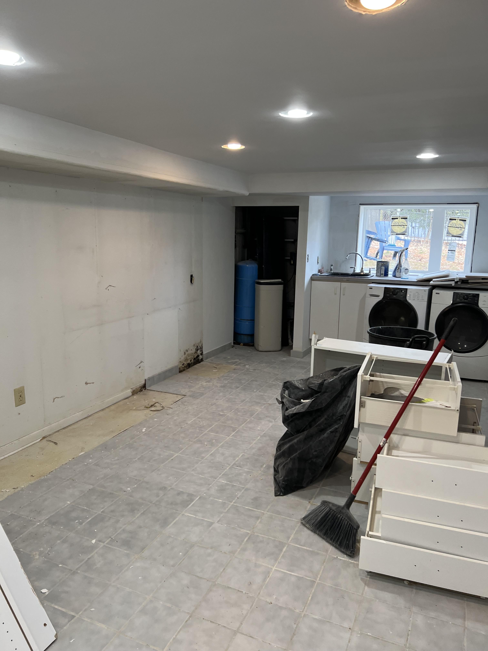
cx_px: 244
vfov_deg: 67.3
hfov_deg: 53.1
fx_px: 489
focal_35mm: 26
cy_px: 326
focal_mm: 5.7
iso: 125
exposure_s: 1/120
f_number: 1.5
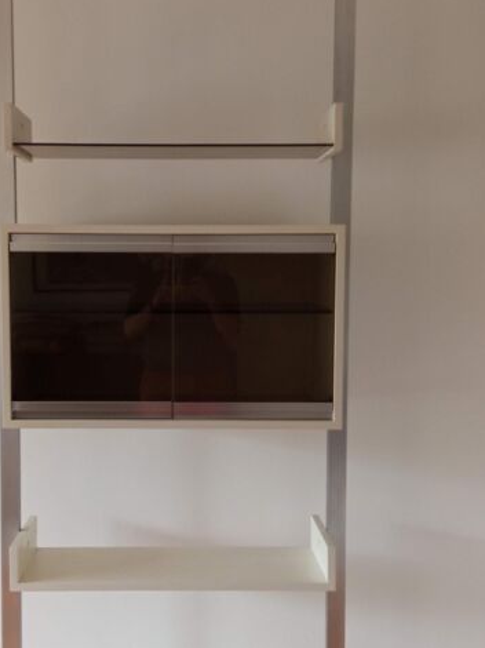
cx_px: 187
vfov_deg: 41.2
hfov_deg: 31.4
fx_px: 860
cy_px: 345
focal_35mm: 46
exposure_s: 1/33.3
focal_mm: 3.79
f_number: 2.2
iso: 248
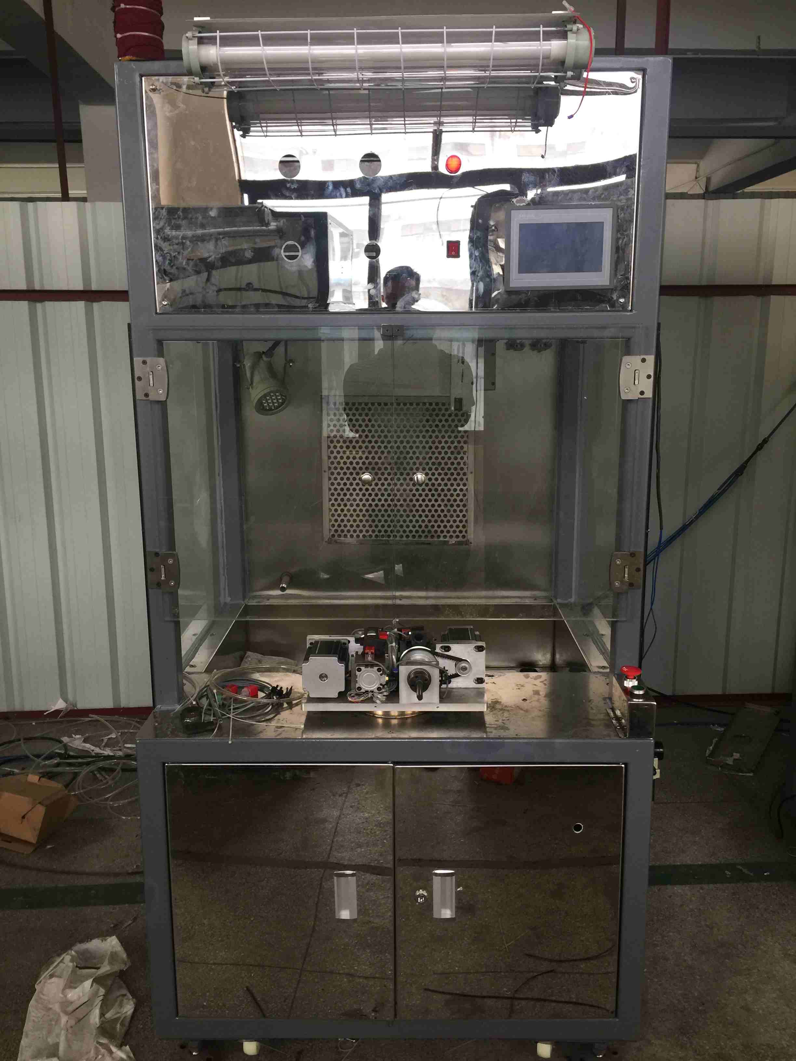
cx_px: 398
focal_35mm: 29
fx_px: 889
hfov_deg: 48.2
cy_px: 530
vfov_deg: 61.7
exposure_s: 1/33
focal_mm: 4.15
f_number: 2.2
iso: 40
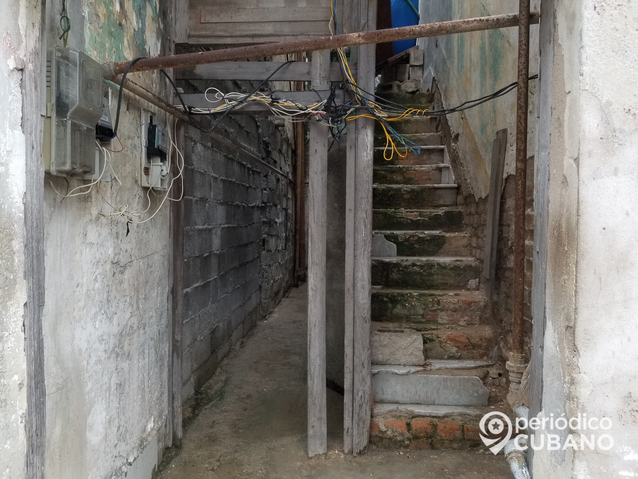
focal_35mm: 26
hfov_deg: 67.3
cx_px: 319
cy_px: 240
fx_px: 479
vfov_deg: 53.1
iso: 100
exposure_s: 1/120
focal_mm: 4.25
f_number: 1.7
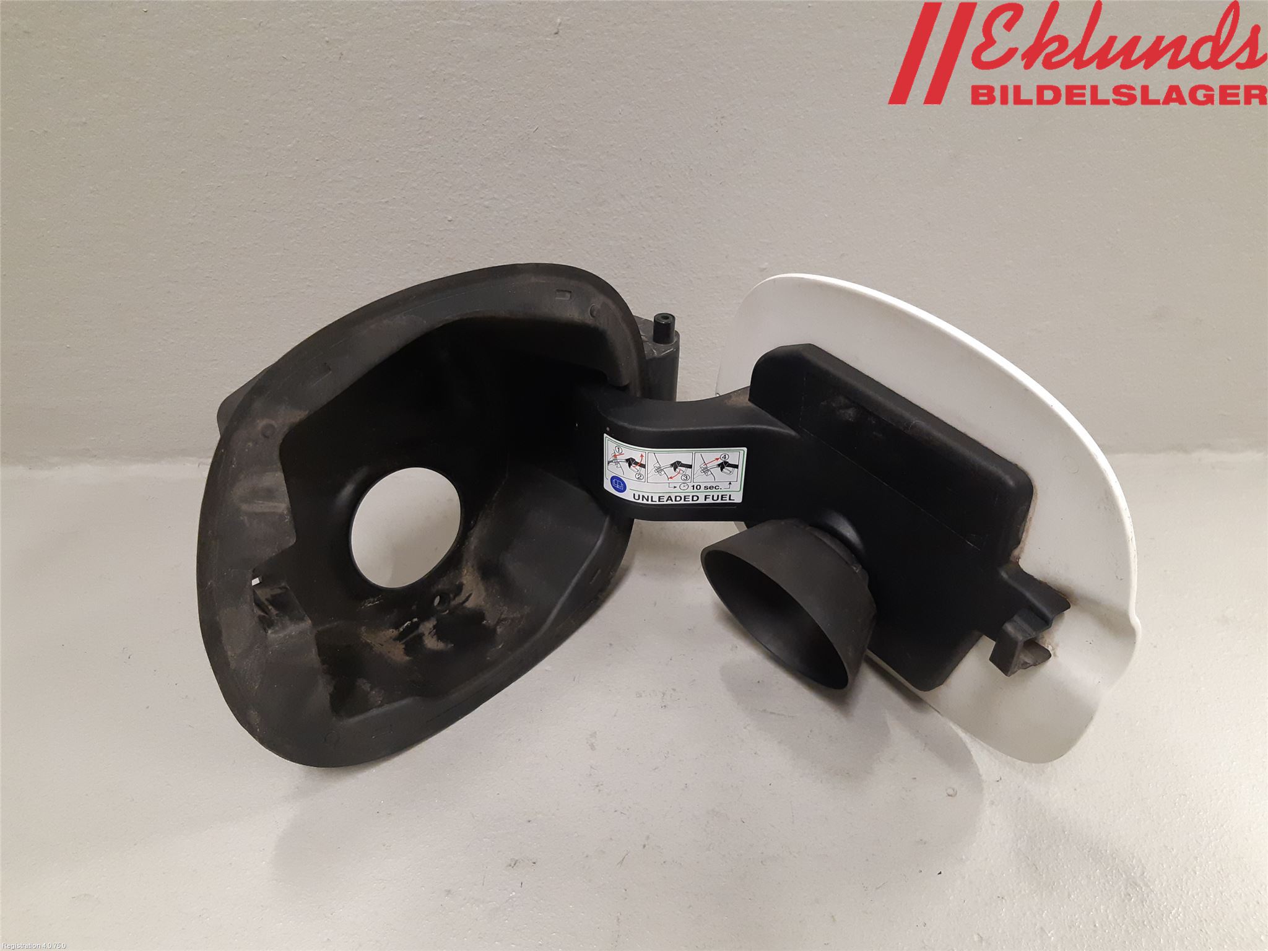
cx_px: 634
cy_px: 476
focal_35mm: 26
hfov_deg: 67.3
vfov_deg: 53.1
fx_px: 952
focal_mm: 3.93
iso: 250
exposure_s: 1/50
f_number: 1.7
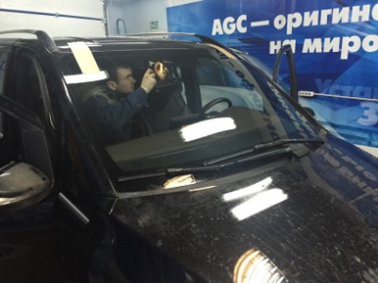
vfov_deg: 48.2
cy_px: 142
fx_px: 317
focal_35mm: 29
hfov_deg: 61.7
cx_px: 189
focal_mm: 4.15
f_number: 2.2
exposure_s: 1/33
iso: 250
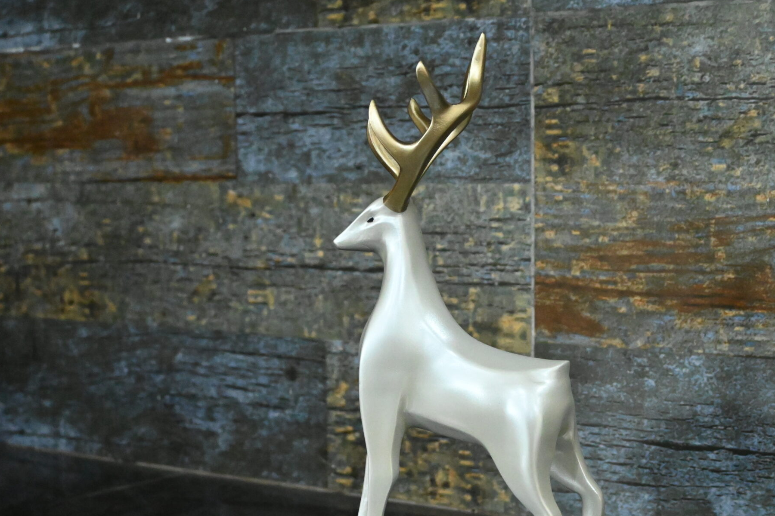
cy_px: 321
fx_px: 1378
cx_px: 532
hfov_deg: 31.1
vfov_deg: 21.2
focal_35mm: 64
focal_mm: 30
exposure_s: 1/100
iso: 5000
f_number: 4.8
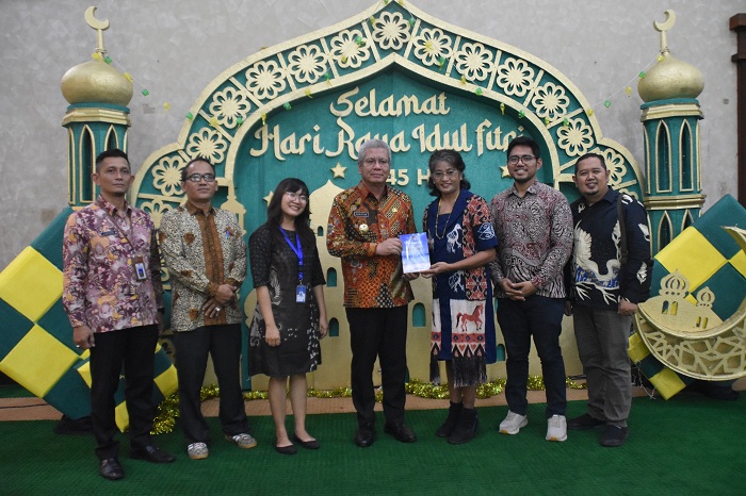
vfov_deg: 47.9
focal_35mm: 27
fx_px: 559
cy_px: 248
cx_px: 373
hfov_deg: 67.4
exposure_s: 1/125
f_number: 3.5
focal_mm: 18
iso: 4000
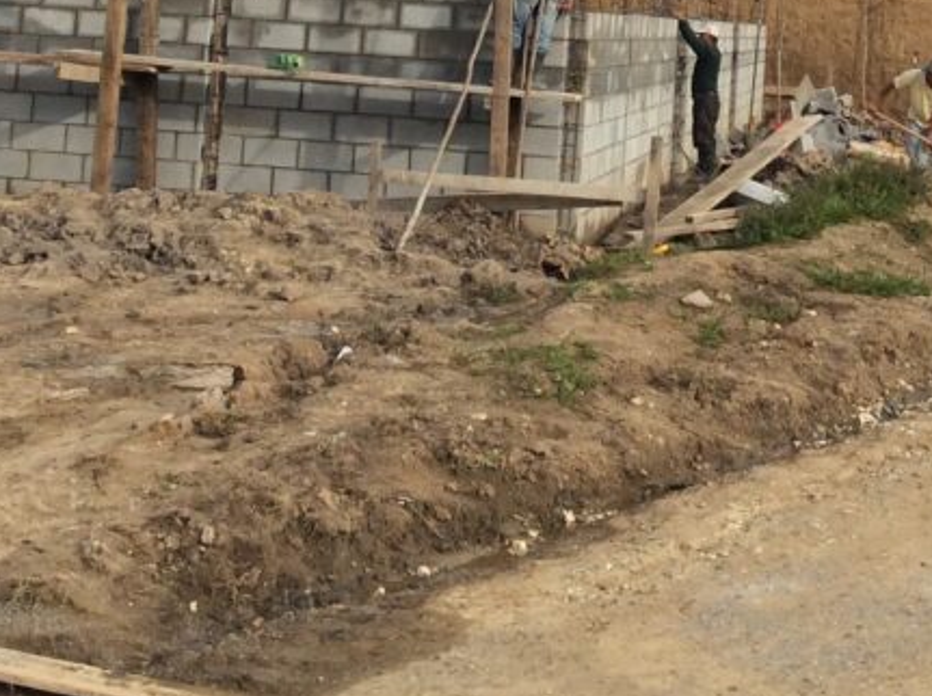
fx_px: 2043
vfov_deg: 18.5
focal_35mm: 76
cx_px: 610
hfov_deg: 25.6
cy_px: -88
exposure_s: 1/867
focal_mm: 3.3
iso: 32
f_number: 2.4
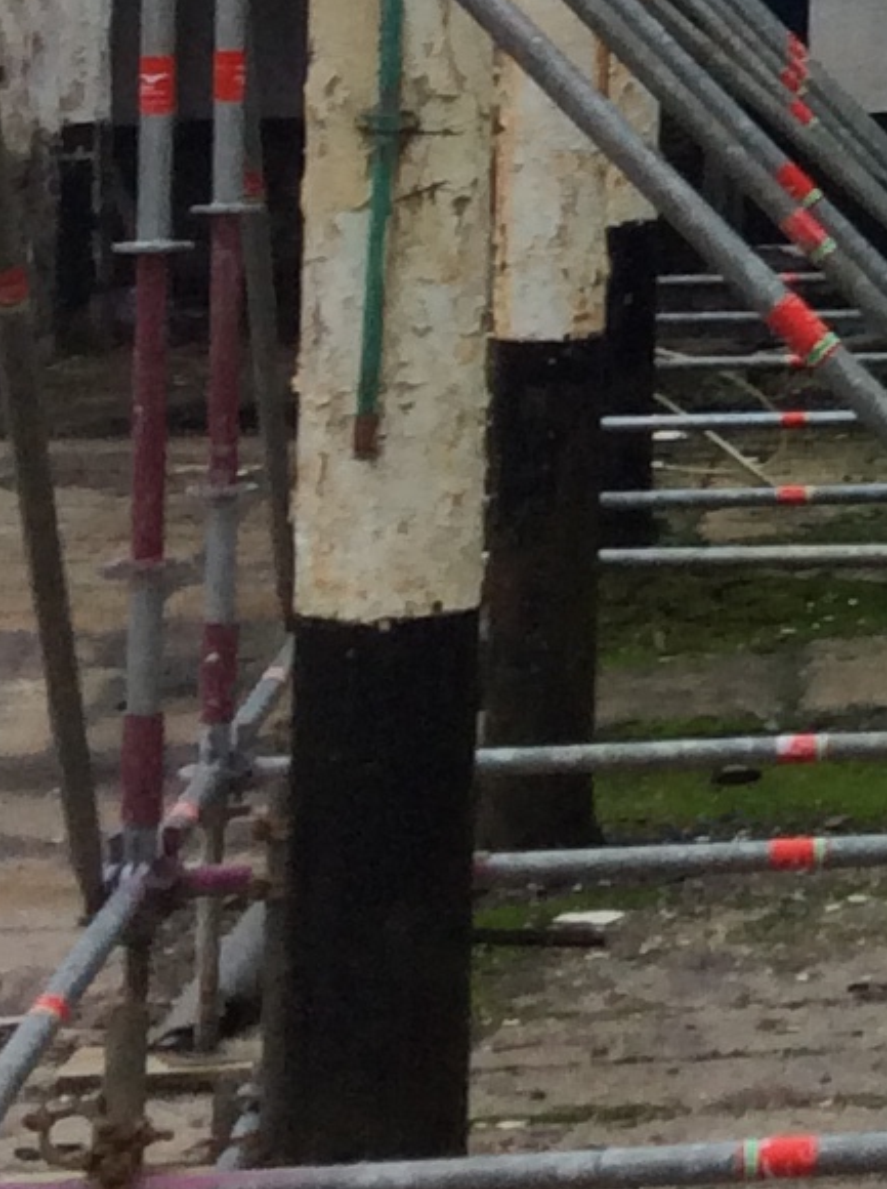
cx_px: 1940
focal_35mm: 143
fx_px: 4900
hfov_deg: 9.5
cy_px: -207
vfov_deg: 13.5
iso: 32
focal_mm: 3.3
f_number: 2.4
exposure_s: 1/115
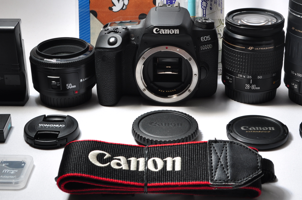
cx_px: 155
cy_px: 68
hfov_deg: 28.1
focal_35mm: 72
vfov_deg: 18.8
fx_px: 603
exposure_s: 1/125
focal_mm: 34
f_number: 11
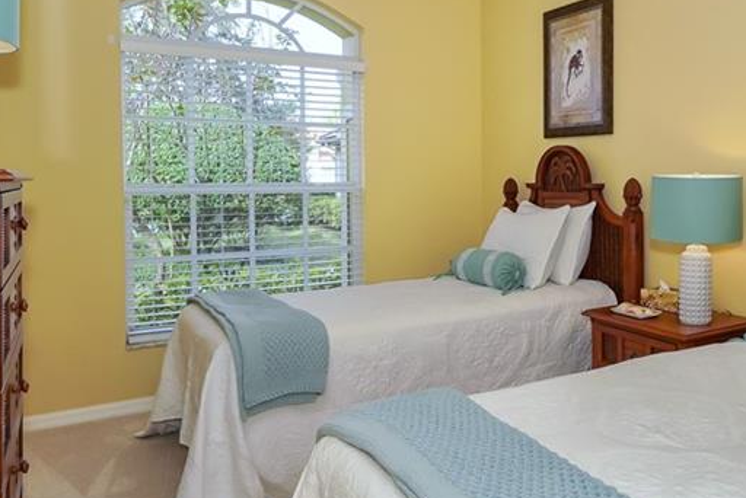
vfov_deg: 41.0
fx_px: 663
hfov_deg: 56.9
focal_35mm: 32
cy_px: 200
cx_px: 522
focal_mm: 16
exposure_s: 1/250
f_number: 9
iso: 1000
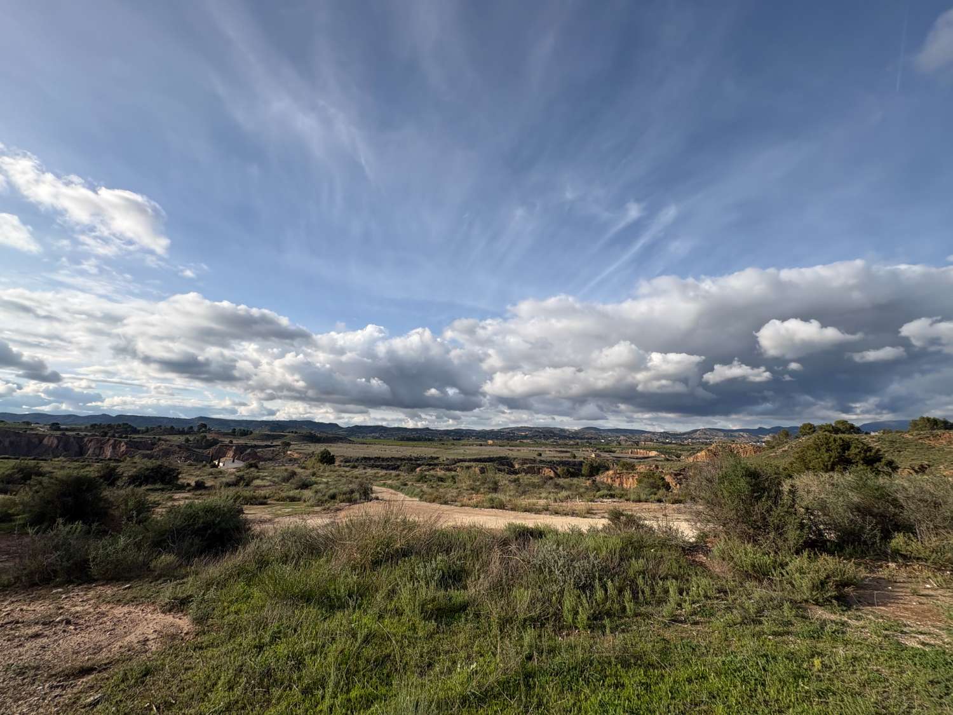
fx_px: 385
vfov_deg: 85.7
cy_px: 358
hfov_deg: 102.1
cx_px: 476
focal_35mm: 14
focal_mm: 2.22
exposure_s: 1/2494
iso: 40
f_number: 2.2
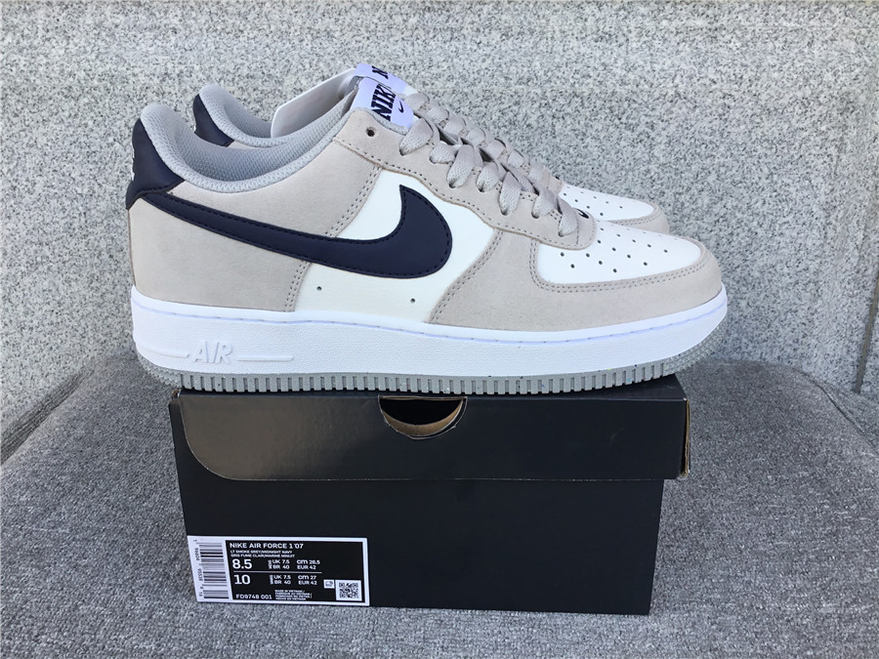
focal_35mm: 31
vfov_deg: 45.4
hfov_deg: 58.4
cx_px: 440
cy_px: 330
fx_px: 787
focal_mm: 3.3
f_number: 2.4
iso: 25
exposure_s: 1/259
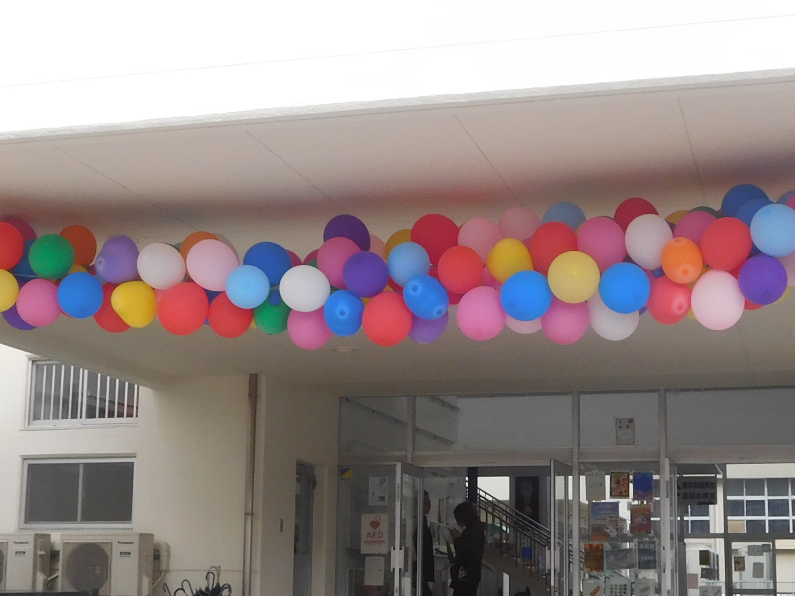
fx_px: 1286
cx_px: 480
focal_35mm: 56
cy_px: 367
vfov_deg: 26.0
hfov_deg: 34.2
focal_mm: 4.5
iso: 125
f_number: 3.4
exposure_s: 1/320
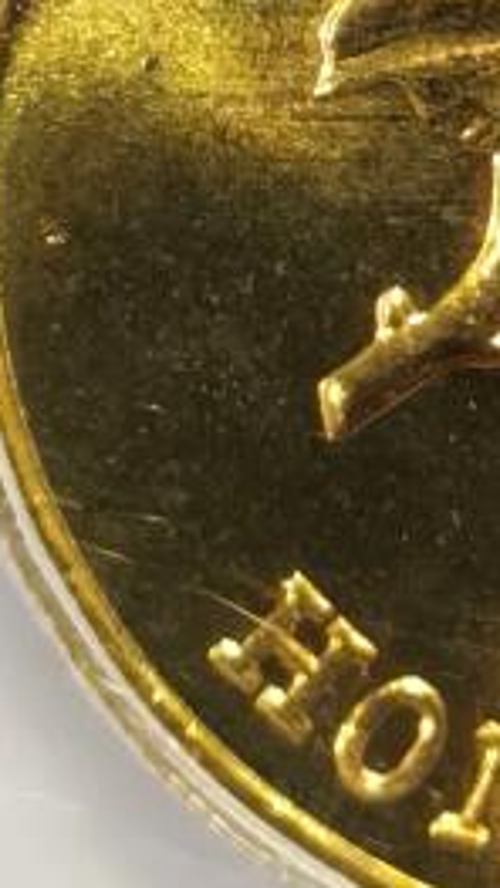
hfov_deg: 3.0
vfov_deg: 5.3
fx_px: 9496
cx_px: 745
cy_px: -635
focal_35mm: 403
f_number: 16
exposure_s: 1/100
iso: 160
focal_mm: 5.56
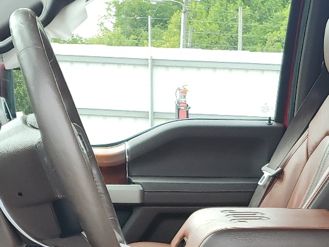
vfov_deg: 17.6
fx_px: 751
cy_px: 309
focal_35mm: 79
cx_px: 252
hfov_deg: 24.4
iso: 50
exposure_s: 1/345
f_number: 1.5
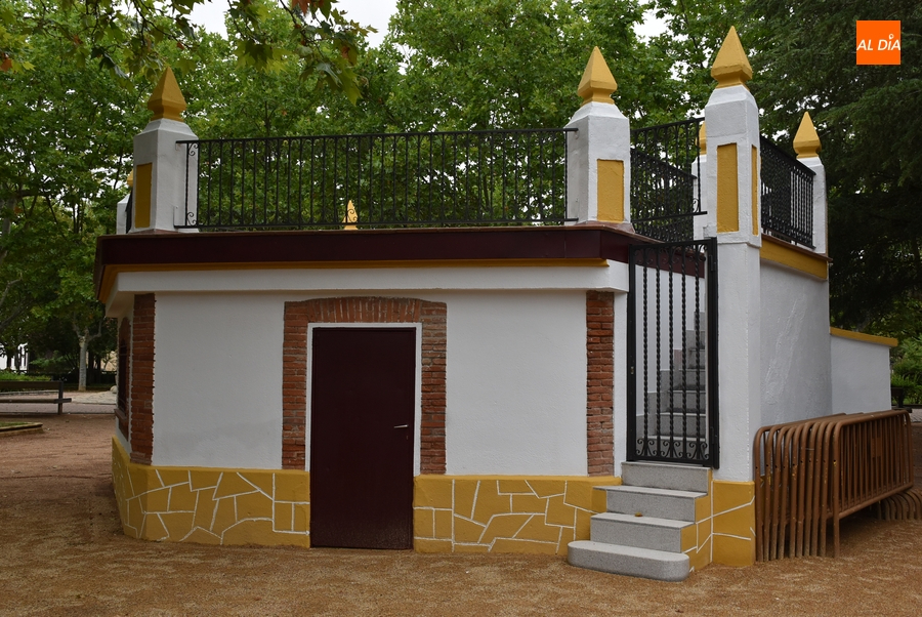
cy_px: 308
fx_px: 884
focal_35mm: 34
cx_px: 461
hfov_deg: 55.1
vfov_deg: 38.4
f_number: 7.1
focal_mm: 23
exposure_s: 1/200
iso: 400
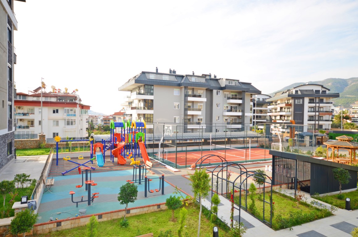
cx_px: 179
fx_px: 238
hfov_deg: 73.9
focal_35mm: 24
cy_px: 118
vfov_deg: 52.9
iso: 100
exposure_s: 1/125
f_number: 5.6
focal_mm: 16
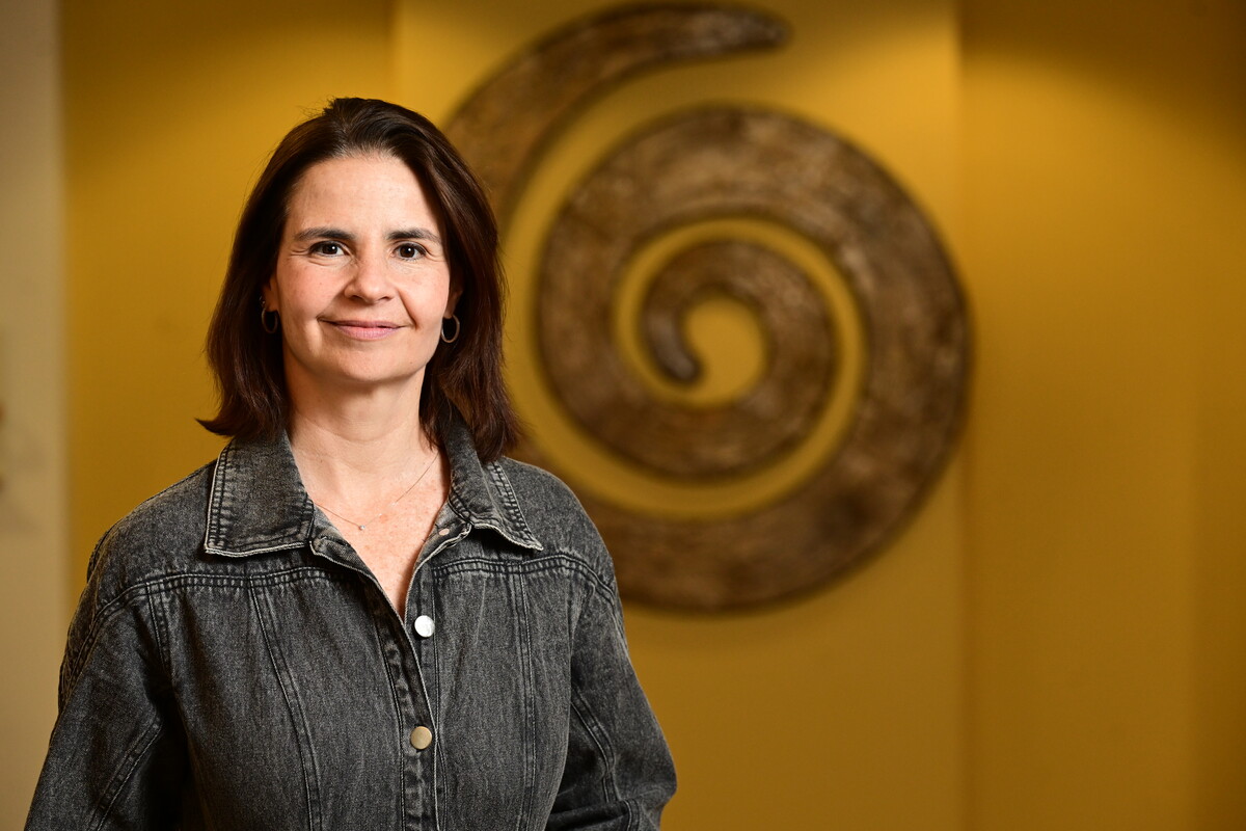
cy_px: 416
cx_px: 623
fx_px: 4326
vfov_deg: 11.0
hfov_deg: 16.4
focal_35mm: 125
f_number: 5
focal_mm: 125
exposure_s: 1/125
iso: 1250
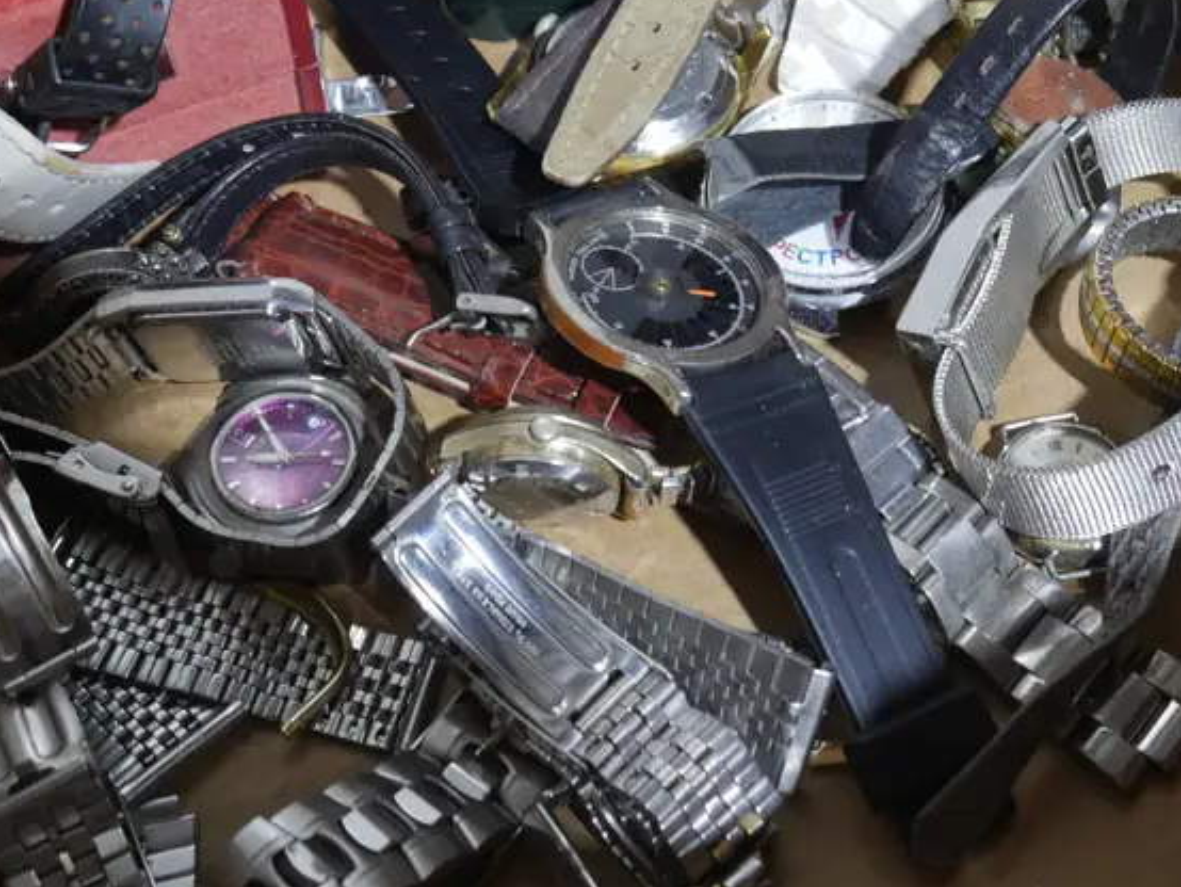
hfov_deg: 26.3
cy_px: 159
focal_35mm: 74
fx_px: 2526
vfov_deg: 19.7
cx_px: 703
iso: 800
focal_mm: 20
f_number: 4.5
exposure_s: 1/60
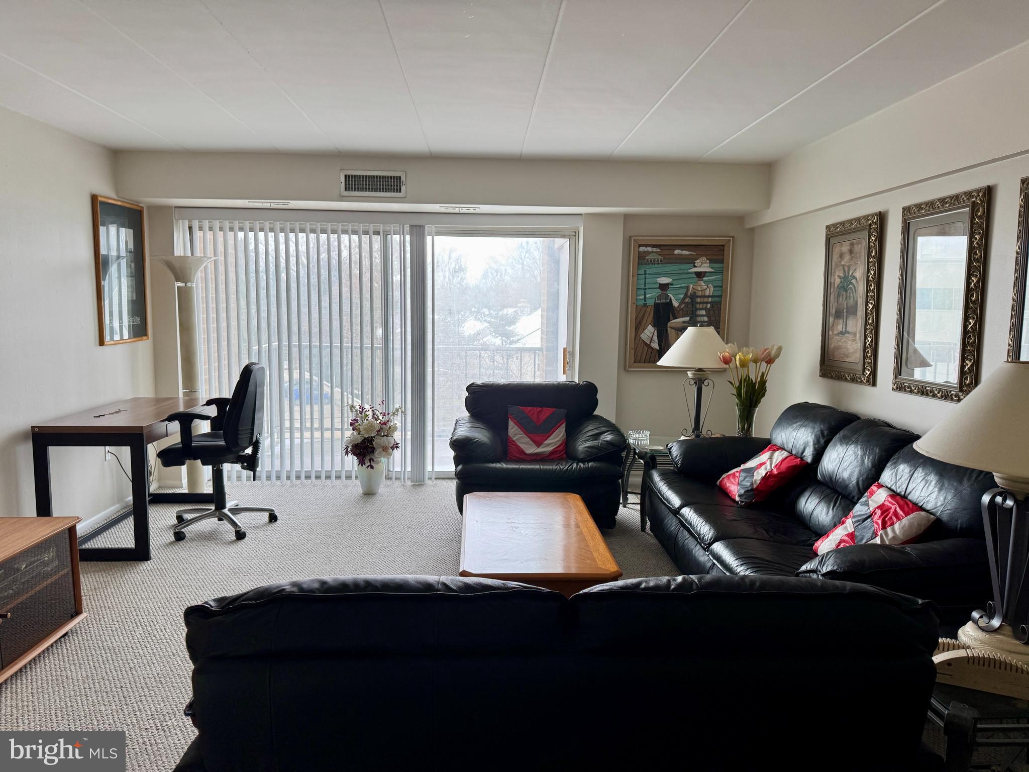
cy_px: 386
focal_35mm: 24
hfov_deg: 71.6
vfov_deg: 56.8
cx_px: 514
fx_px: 713
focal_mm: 6.76
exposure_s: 1/120
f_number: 1.78
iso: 80
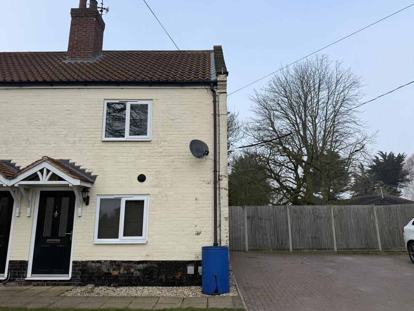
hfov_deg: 69.4
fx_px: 299
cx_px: 206
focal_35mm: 25
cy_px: 150
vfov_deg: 54.9
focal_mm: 6.76
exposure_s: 1/1314
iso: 80
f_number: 1.78
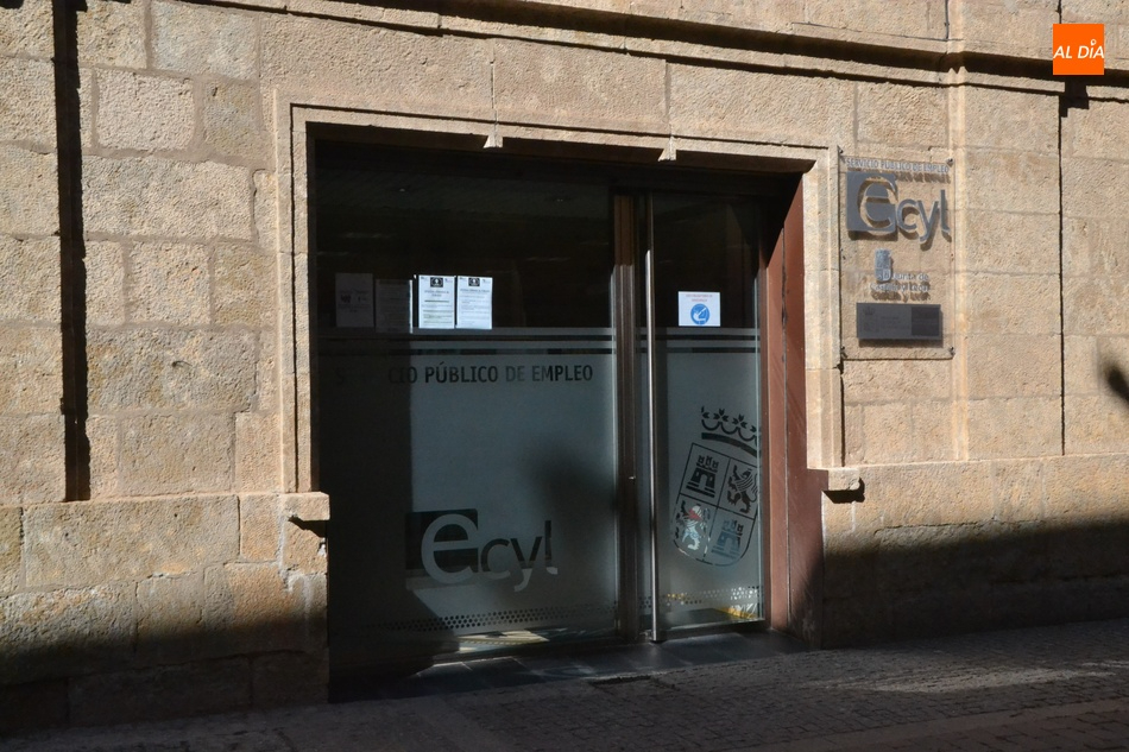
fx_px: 1223
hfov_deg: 49.6
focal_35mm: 39
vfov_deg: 34.2
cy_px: 376
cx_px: 564
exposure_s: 1/1250
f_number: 18
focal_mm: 26
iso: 3200
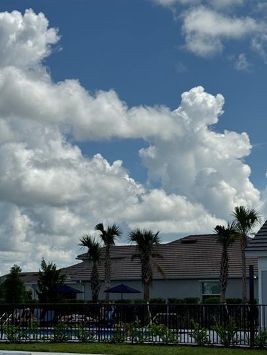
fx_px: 699
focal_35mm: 68
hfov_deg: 21.6
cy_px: 248
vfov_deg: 28.3
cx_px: 115
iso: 64
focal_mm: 6.76
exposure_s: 1/7937
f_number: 1.78
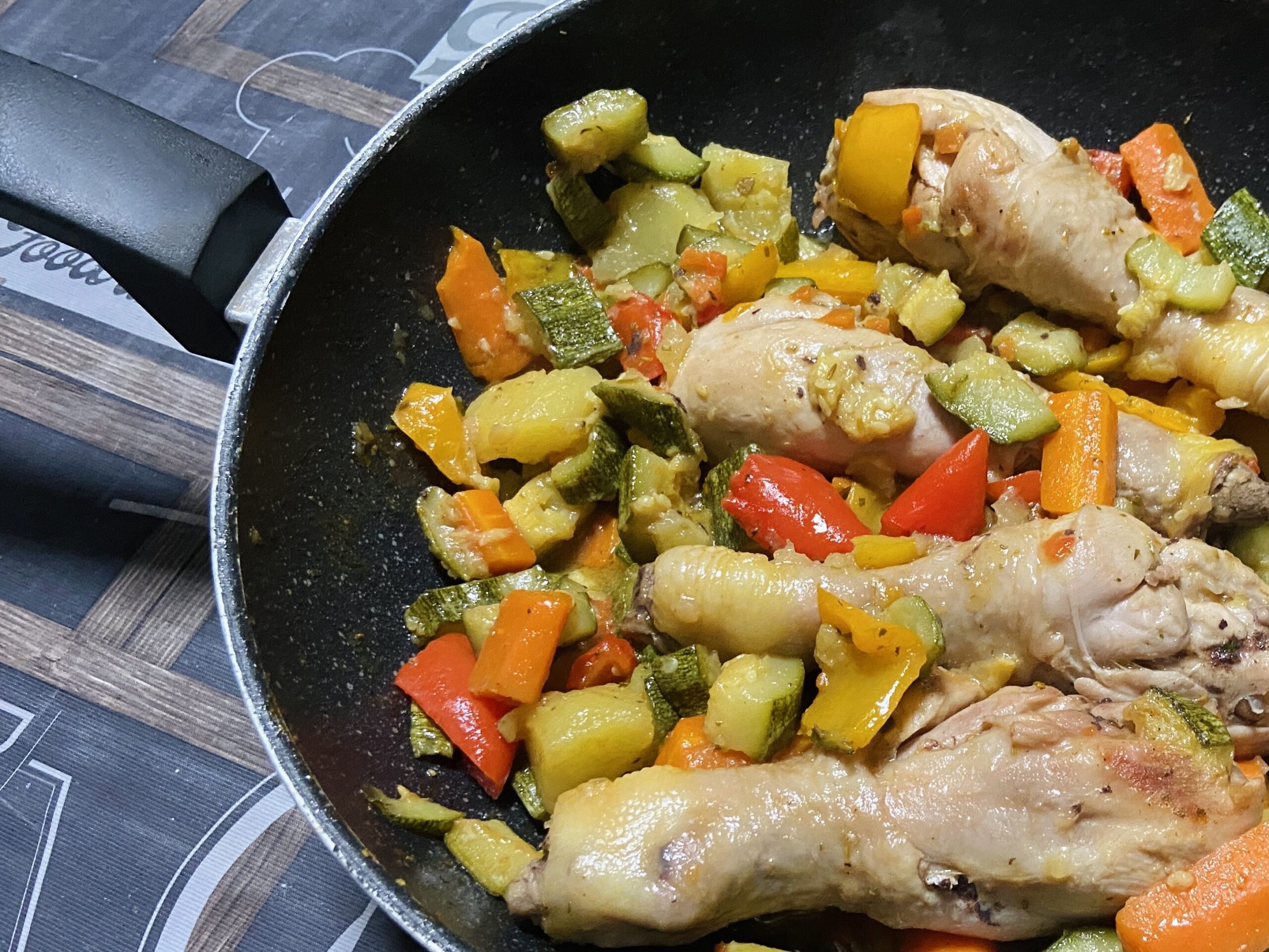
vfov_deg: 53.1
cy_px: 476
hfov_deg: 67.3
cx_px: 634
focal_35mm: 26
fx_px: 953
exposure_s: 1/25
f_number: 1.8
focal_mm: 4.25
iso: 500
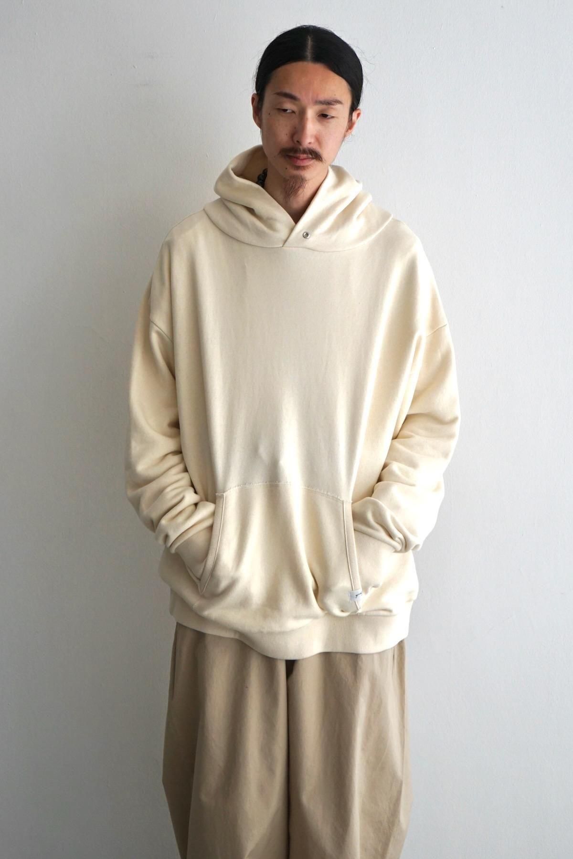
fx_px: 1337
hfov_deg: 24.2
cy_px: 430
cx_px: 286
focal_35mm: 56
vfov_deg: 35.6
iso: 800
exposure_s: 1/160
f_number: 5
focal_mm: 56
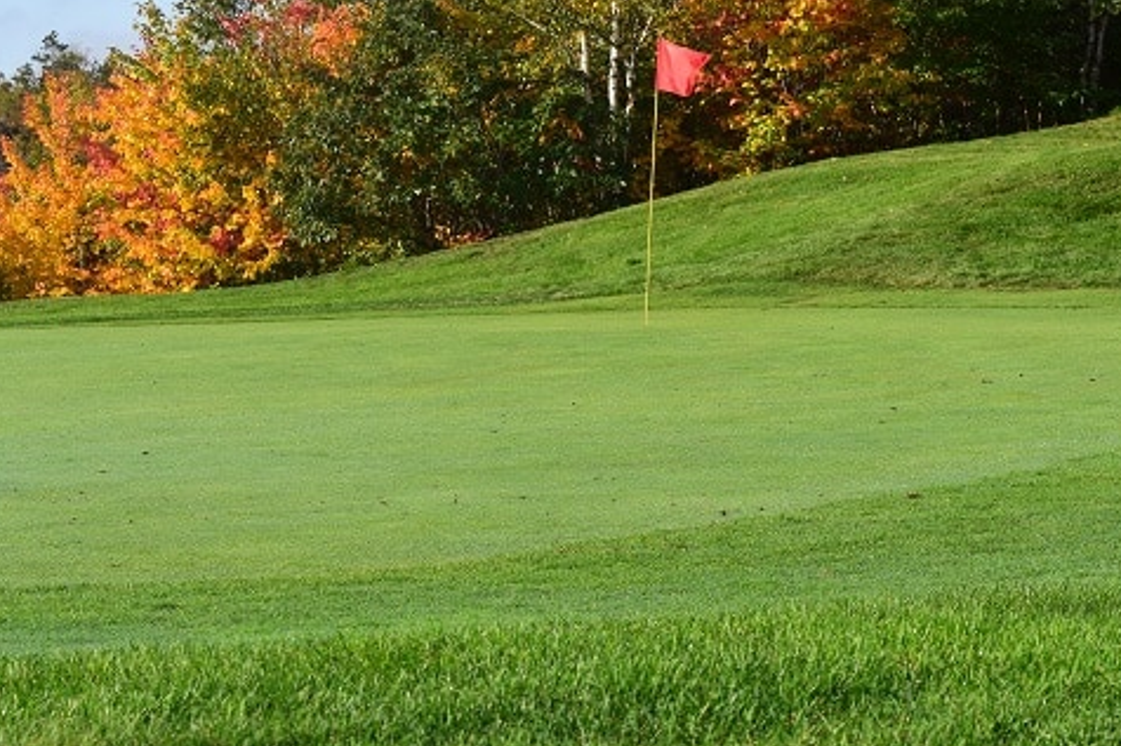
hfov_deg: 18.8
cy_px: 219
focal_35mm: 109
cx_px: 572
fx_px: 3393
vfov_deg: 12.5
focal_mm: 48
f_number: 11
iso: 400
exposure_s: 1/500
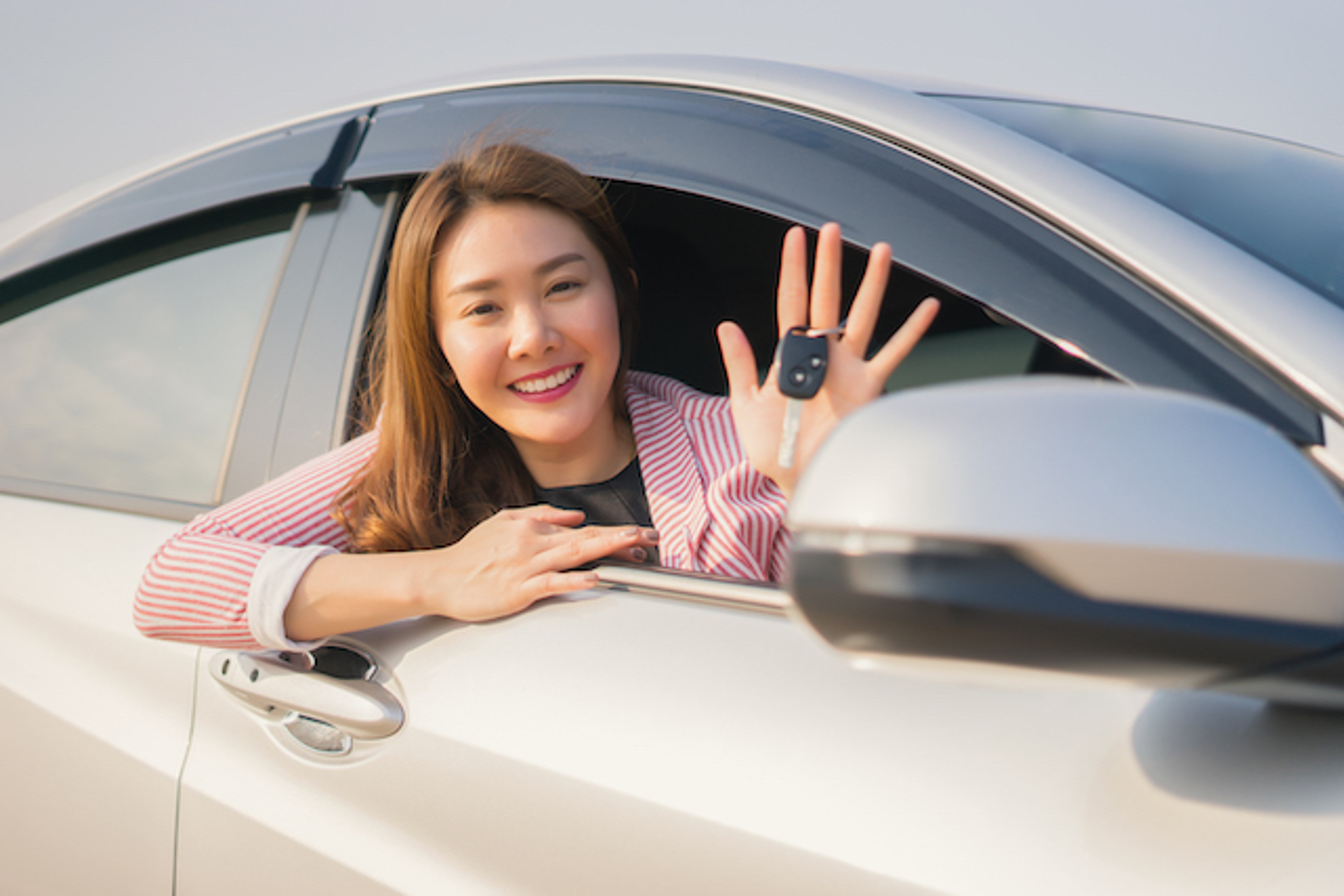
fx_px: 1867
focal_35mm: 50
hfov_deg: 39.6
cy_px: 448
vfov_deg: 27.0
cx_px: 672
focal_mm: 50
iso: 400
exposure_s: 1/8000
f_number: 1.8
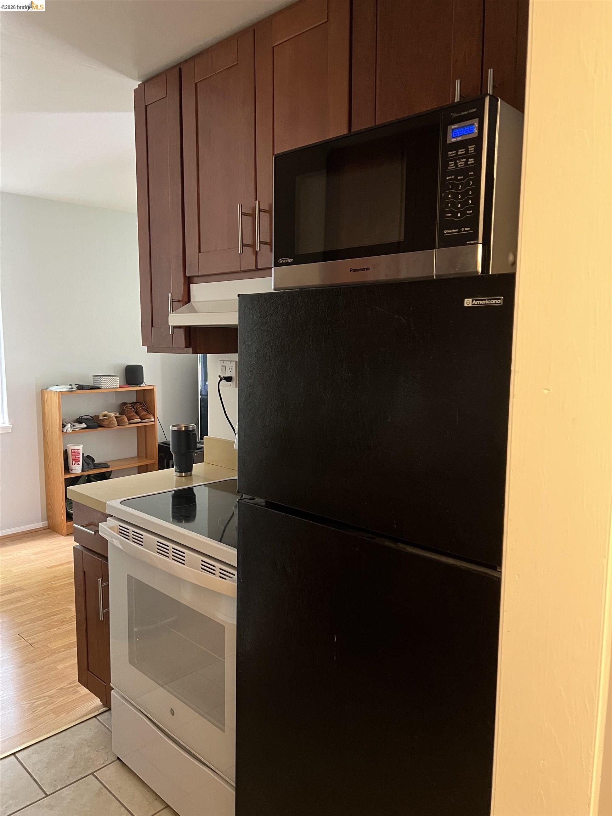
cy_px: 408
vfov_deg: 67.3
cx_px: 306
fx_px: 613
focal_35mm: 26
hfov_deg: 53.1
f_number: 1.5
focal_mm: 5.7
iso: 640
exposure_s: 1/30
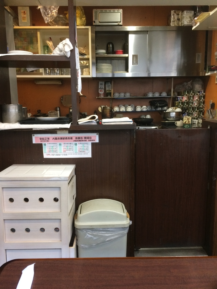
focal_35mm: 29
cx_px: 108
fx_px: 242
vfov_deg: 61.7
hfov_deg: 48.2
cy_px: 144
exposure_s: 1/30
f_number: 2.2
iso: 160
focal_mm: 4.15
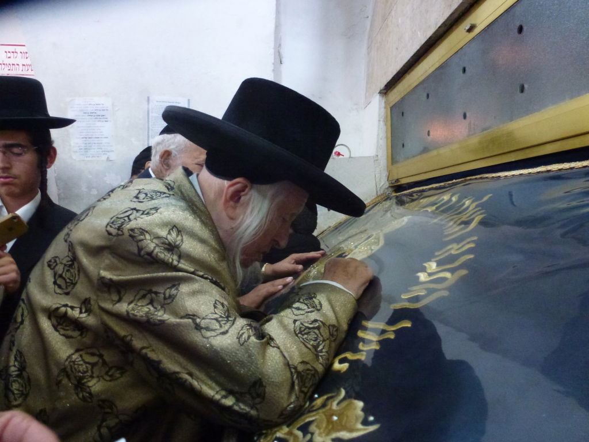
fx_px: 408
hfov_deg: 71.6
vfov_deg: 56.8
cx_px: 294
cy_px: 221
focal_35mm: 24
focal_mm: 4.3
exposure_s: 1/40
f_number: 3.3
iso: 800
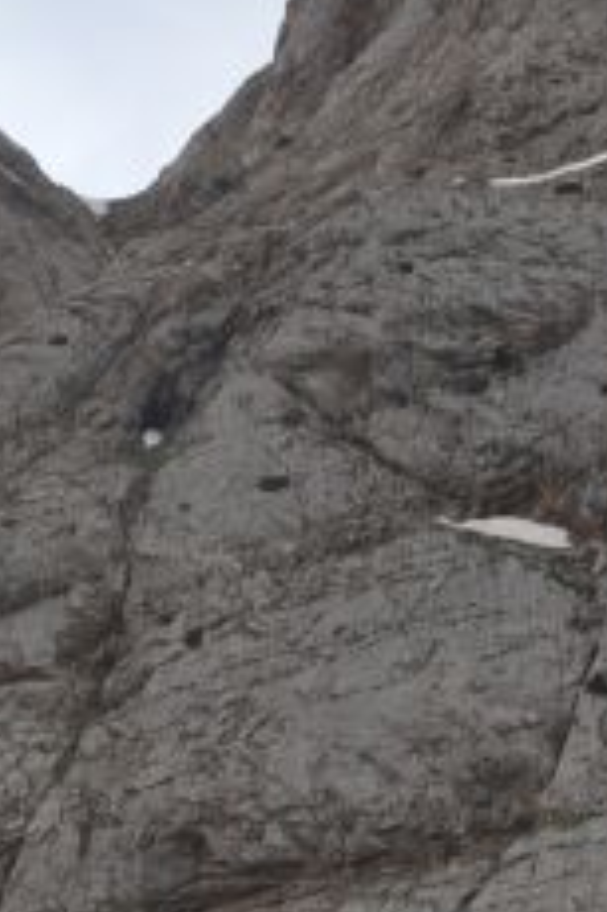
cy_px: 765
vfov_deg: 7.3
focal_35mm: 283
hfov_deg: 4.8
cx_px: 292
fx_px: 7168
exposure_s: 1/125
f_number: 11
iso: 160
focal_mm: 50
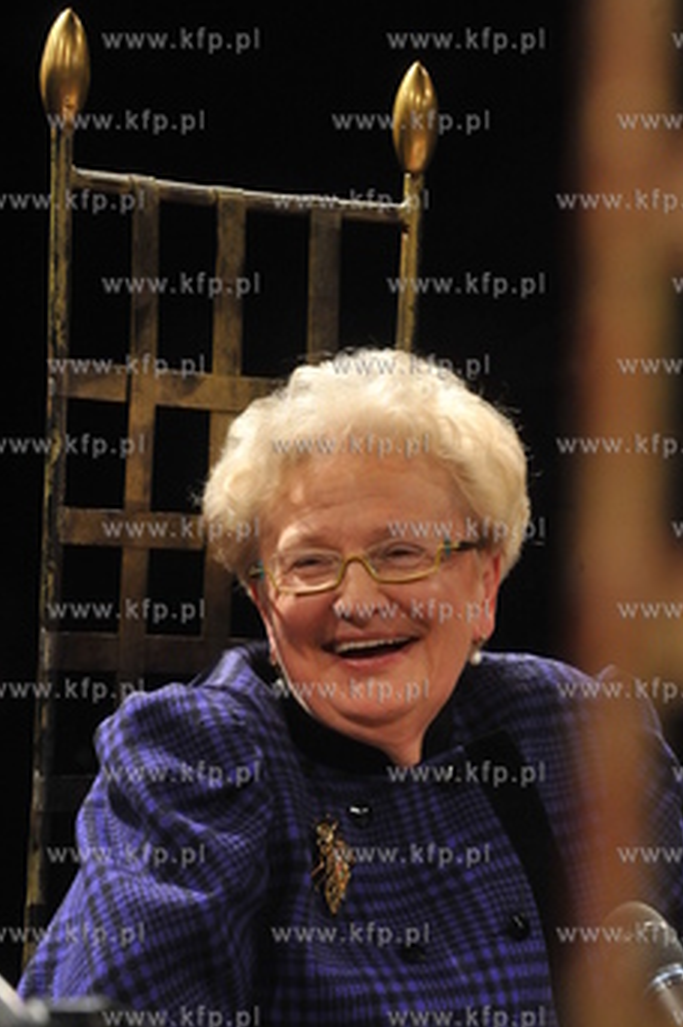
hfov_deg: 7.8
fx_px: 4990
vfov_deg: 11.8
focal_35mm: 175
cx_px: 371
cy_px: 524
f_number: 5.6
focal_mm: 150
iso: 2500
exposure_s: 1/160
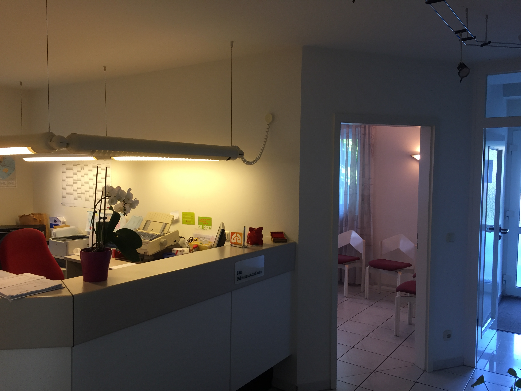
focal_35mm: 29
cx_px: 260
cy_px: 196
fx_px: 436
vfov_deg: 48.2
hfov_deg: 61.7
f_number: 2.2
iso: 40
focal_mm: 4.15
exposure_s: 1/33
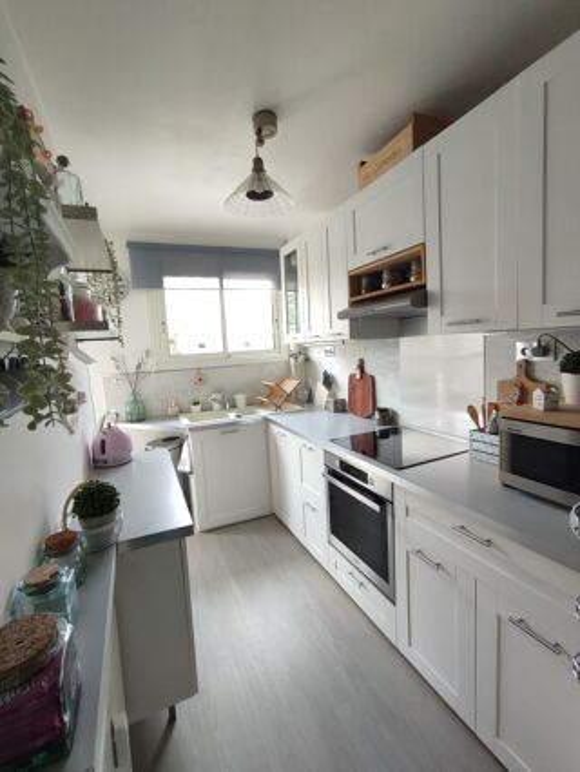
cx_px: 290
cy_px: 386
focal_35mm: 16
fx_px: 357
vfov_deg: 94.5
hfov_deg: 78.2
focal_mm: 1.65
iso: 263
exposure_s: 1/100
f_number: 2.2
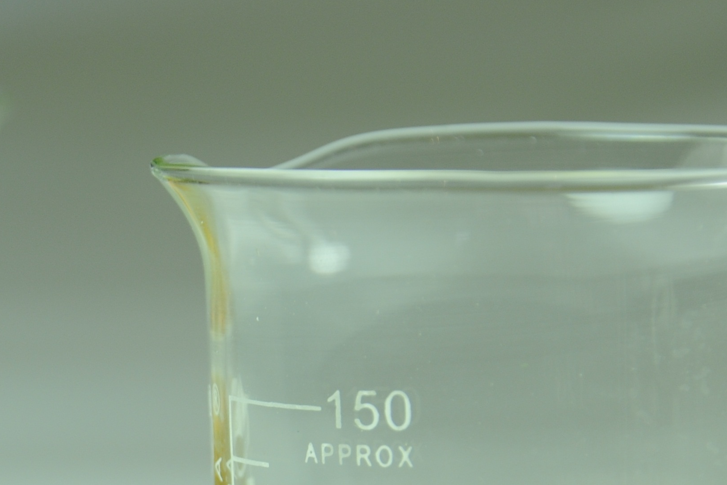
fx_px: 4625
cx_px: 95
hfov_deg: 9.0
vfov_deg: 6.0
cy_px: 558
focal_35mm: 229
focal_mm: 58
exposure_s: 1/125
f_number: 5.6
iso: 200
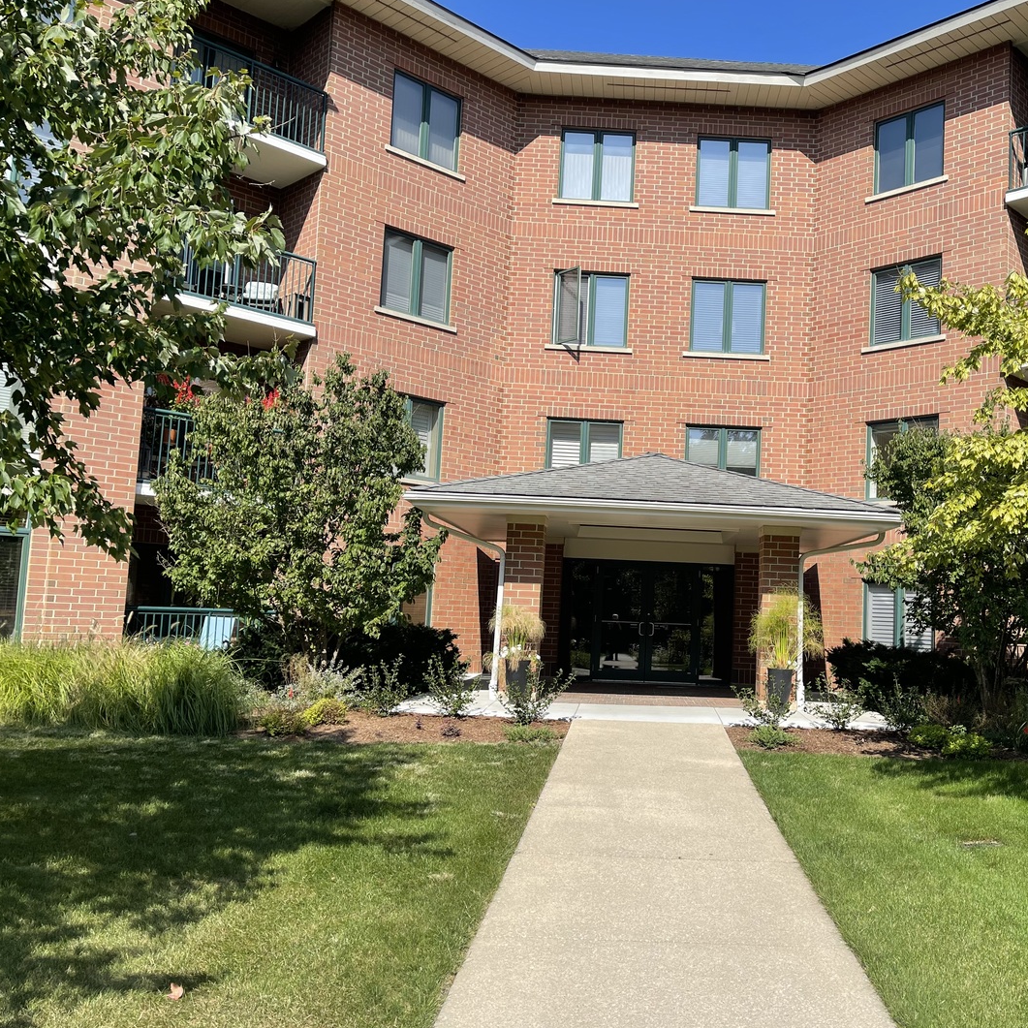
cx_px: 661
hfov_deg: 53.3
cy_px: 517
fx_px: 1008
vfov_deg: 54.0
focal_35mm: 30
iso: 32
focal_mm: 5.1
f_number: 1.6
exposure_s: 1/2597
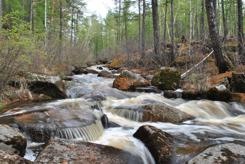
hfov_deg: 57.2
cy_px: 82
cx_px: 122
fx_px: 225
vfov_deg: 40.1
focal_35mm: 33
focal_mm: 22
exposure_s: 1/8
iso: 100
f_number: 22
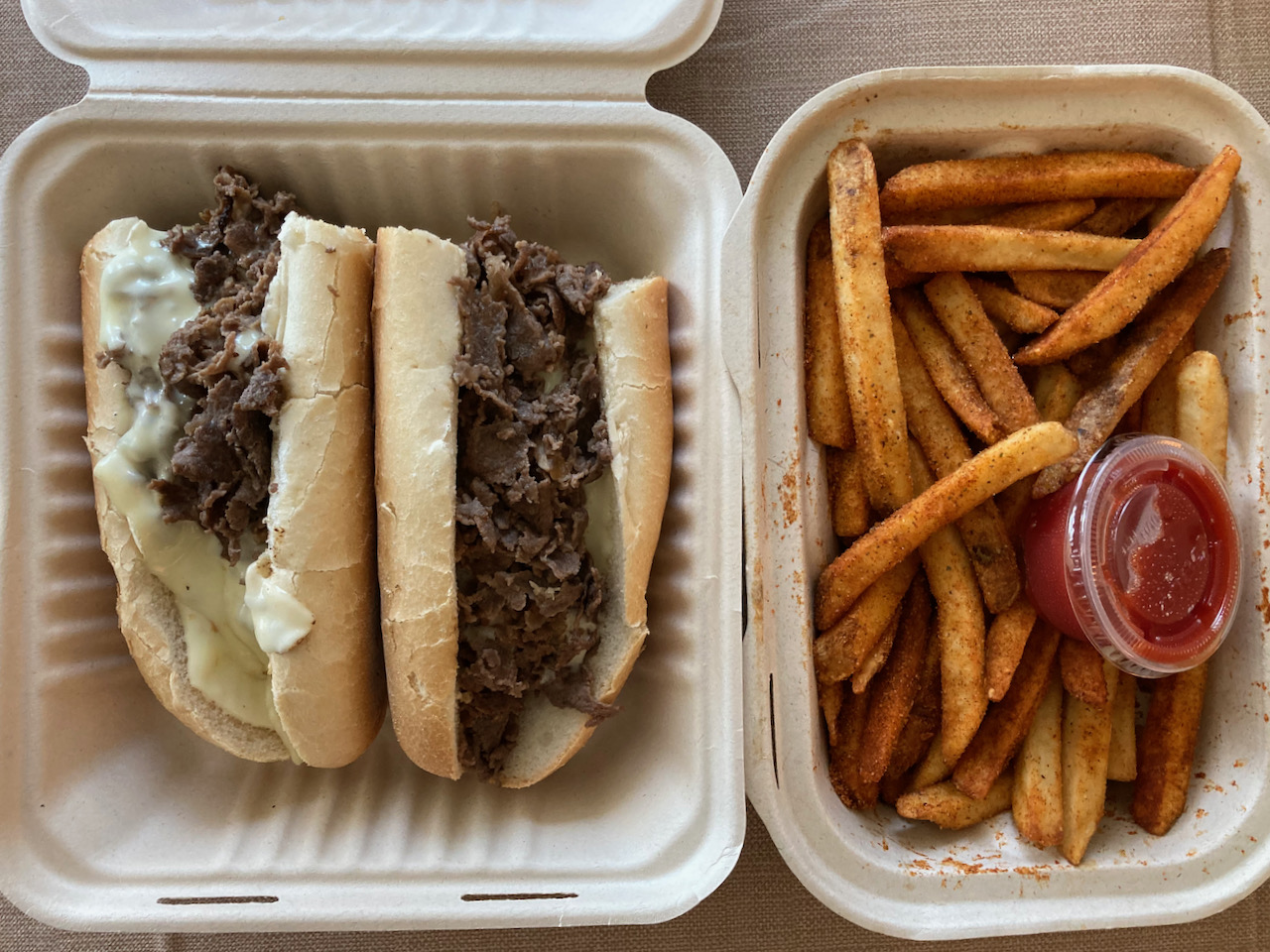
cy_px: 476
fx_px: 1027
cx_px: 635
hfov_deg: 63.4
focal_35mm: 28
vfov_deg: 49.7
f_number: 1.8
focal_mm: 3.99
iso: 200
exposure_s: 1/60
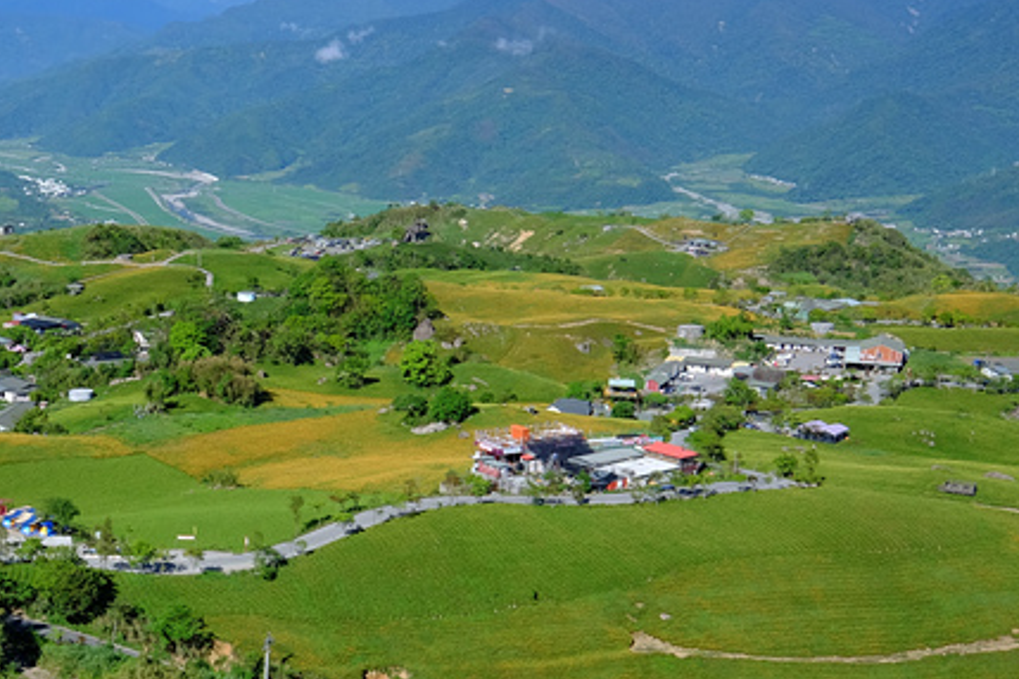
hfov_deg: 34.0
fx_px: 1585
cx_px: 133
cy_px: 426
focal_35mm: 56
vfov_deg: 24.1
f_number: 13
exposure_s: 1/50
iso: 200
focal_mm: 20
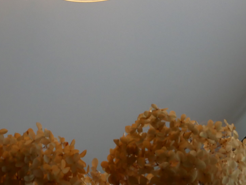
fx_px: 540
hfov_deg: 25.4
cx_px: 73
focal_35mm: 76
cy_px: -46
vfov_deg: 18.3
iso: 640
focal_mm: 12
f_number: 5
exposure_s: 1/60
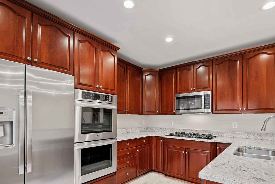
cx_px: 143
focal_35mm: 19
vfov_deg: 64.0
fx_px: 145
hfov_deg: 86.9
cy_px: 111
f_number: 4
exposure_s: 1/10
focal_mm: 14
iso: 100
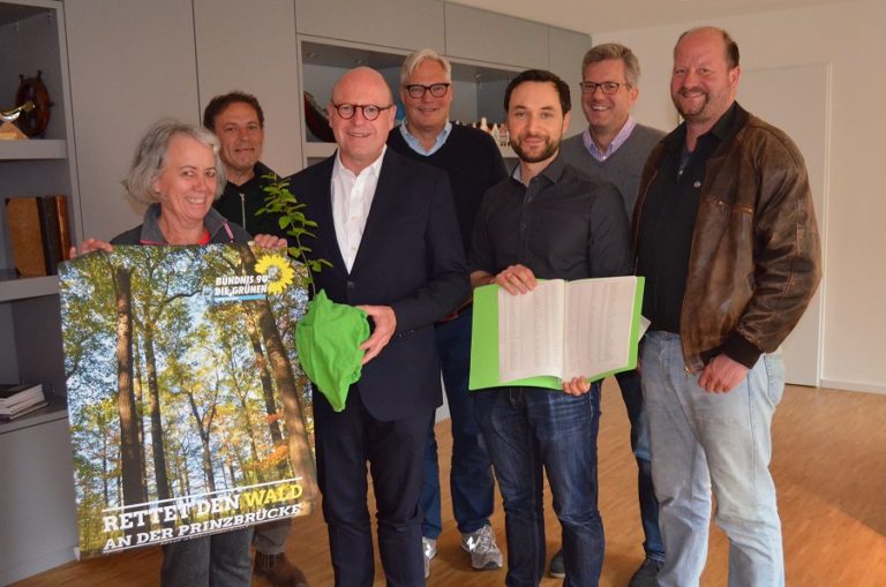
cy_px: 294
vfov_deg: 39.8
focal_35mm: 33
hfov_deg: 57.3
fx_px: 811
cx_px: 443
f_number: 3.8
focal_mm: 22
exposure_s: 1/60
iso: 2800
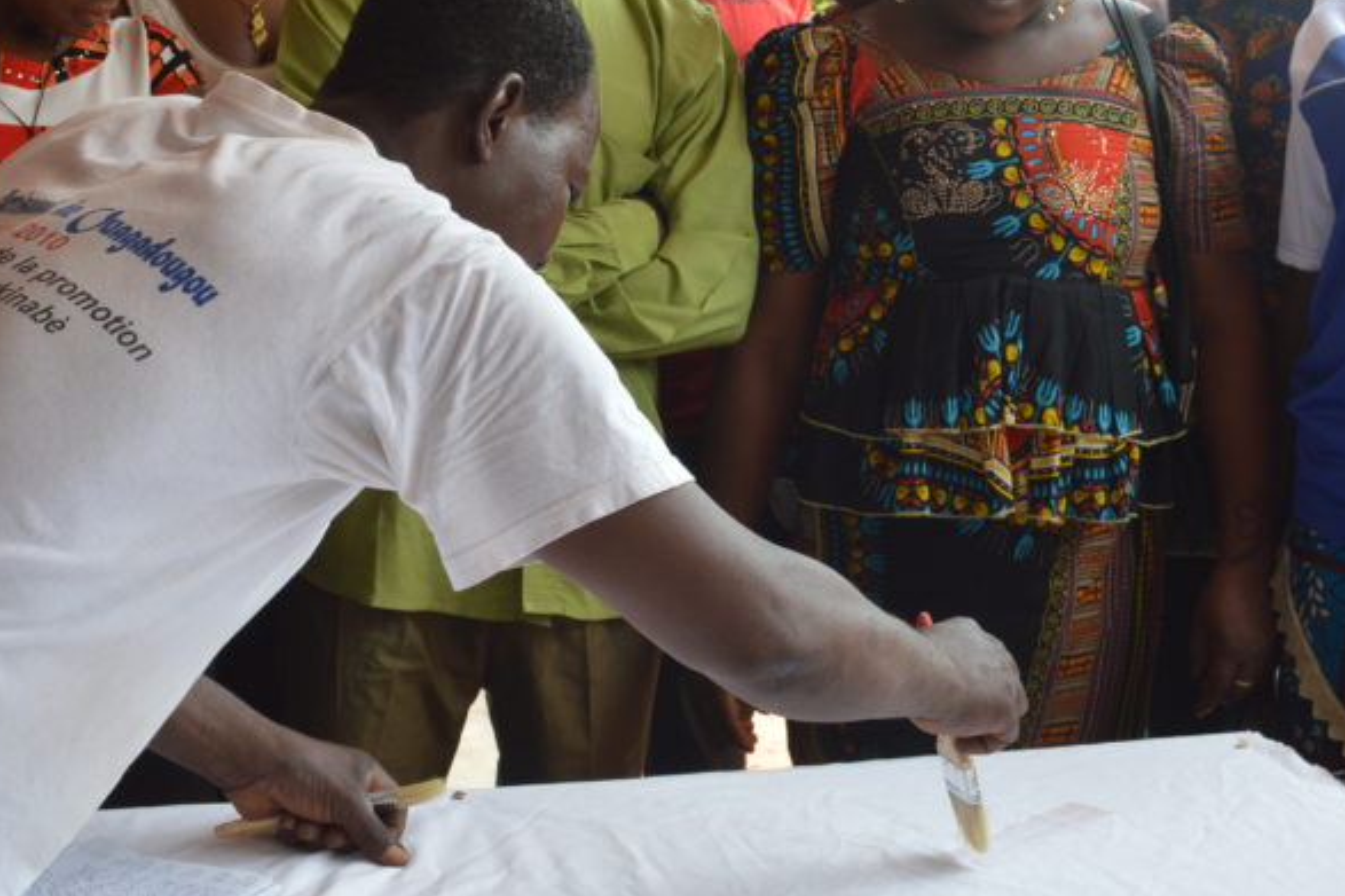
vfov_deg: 19.8
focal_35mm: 69
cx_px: 603
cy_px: 315
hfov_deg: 29.4
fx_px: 2564
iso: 400
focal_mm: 35
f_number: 8
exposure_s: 1/100
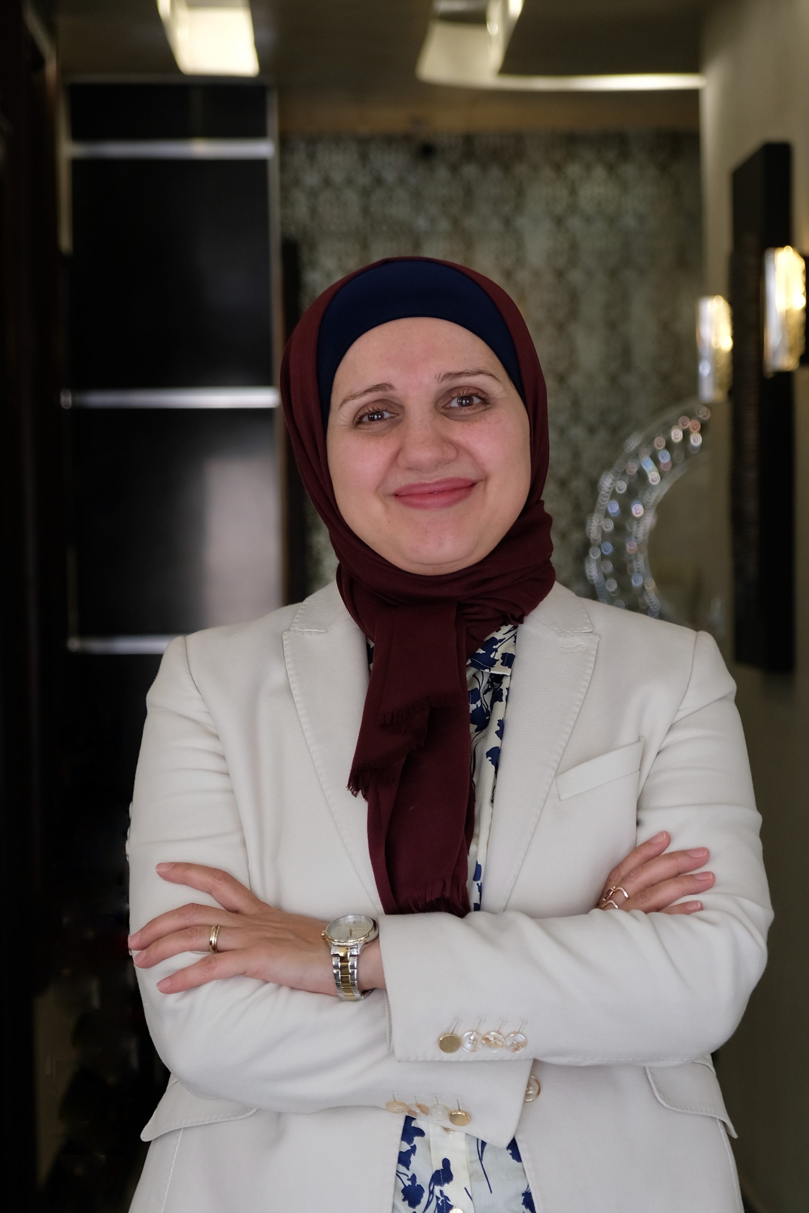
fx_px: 2797
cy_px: 606
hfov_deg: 16.5
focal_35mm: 83
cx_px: 404
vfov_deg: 24.5
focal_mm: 55
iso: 250
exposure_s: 1/60
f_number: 4
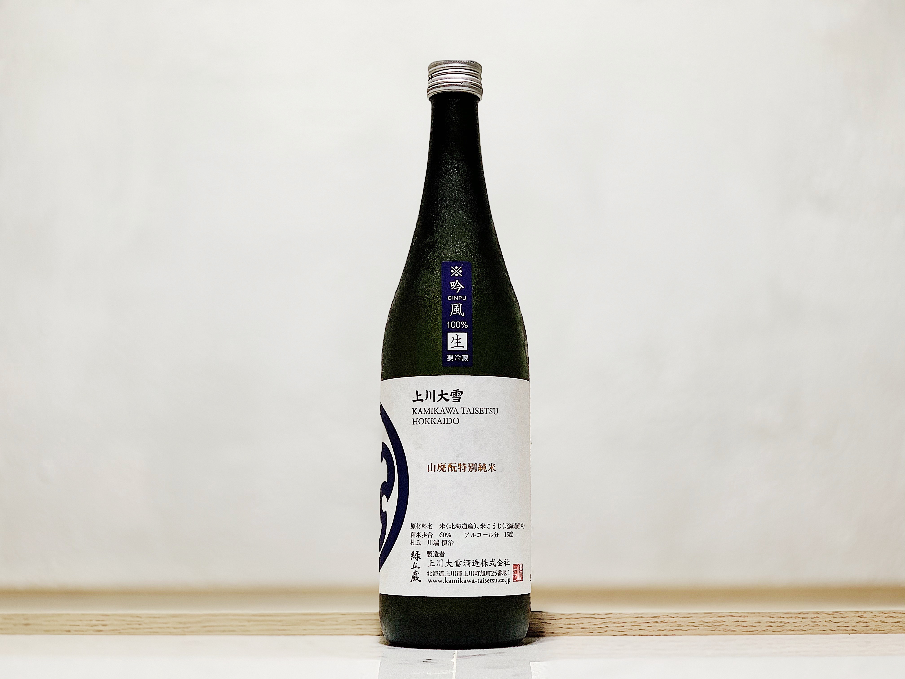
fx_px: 1359
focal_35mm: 52
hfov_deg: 36.8
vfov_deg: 28.0
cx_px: 452
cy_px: 340
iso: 80
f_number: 2.4
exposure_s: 1/100
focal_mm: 6
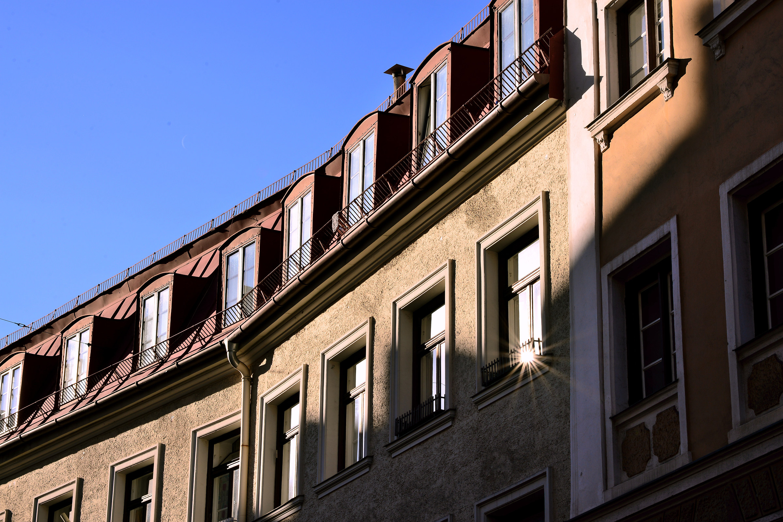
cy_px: 261
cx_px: 392
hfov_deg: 23.9
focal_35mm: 85
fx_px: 1849
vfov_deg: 16.1
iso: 200
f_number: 16
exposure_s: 1/125
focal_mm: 85
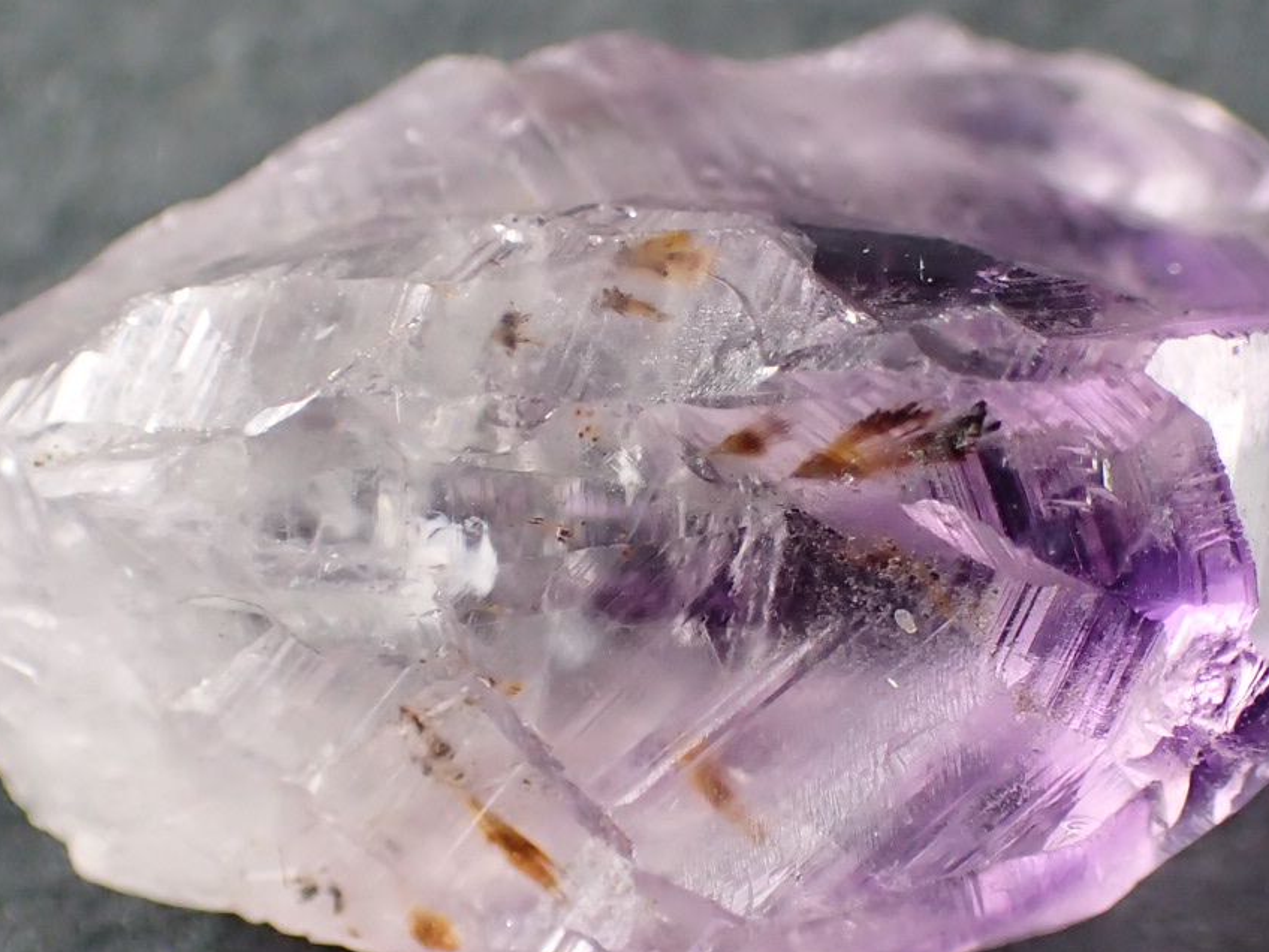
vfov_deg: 17.2
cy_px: 491
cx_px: 637
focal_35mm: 86
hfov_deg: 22.8
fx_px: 3153
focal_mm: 6.86
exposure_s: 1/160
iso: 400
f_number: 2.7
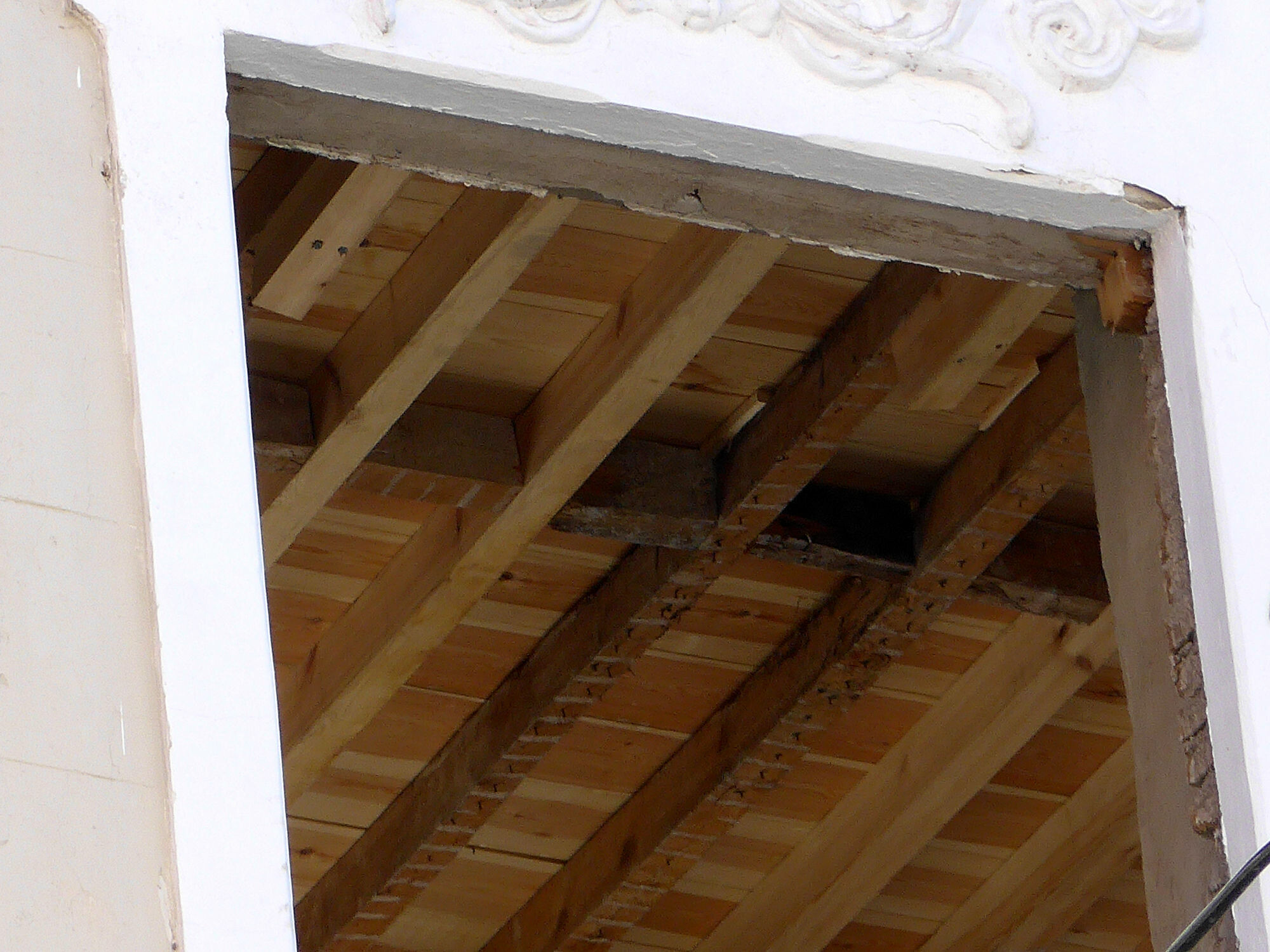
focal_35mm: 399
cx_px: 635
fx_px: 14639
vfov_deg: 3.7
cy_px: 476
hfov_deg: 5.0
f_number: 5.9
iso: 100
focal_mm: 42.8
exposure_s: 1/125
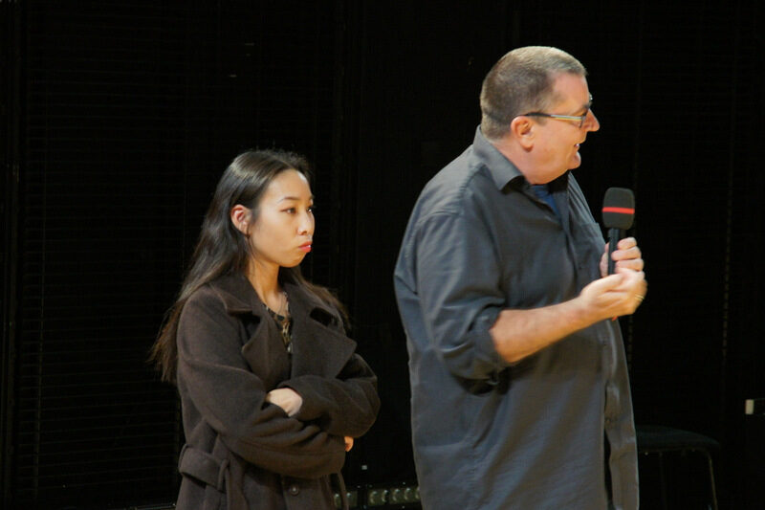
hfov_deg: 13.0
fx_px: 3346
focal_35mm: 158
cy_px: 255
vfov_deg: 8.7
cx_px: 382
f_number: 5.6
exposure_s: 1/40
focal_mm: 105
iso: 1600
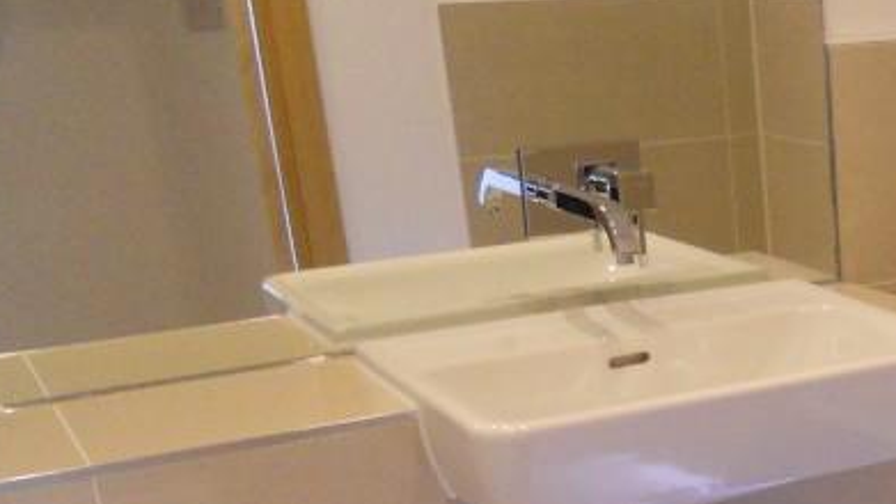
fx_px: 1830
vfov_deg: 15.1
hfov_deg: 25.4
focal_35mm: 77
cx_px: 1006
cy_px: 612
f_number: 3.2
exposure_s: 1/60
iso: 400
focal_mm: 4.9
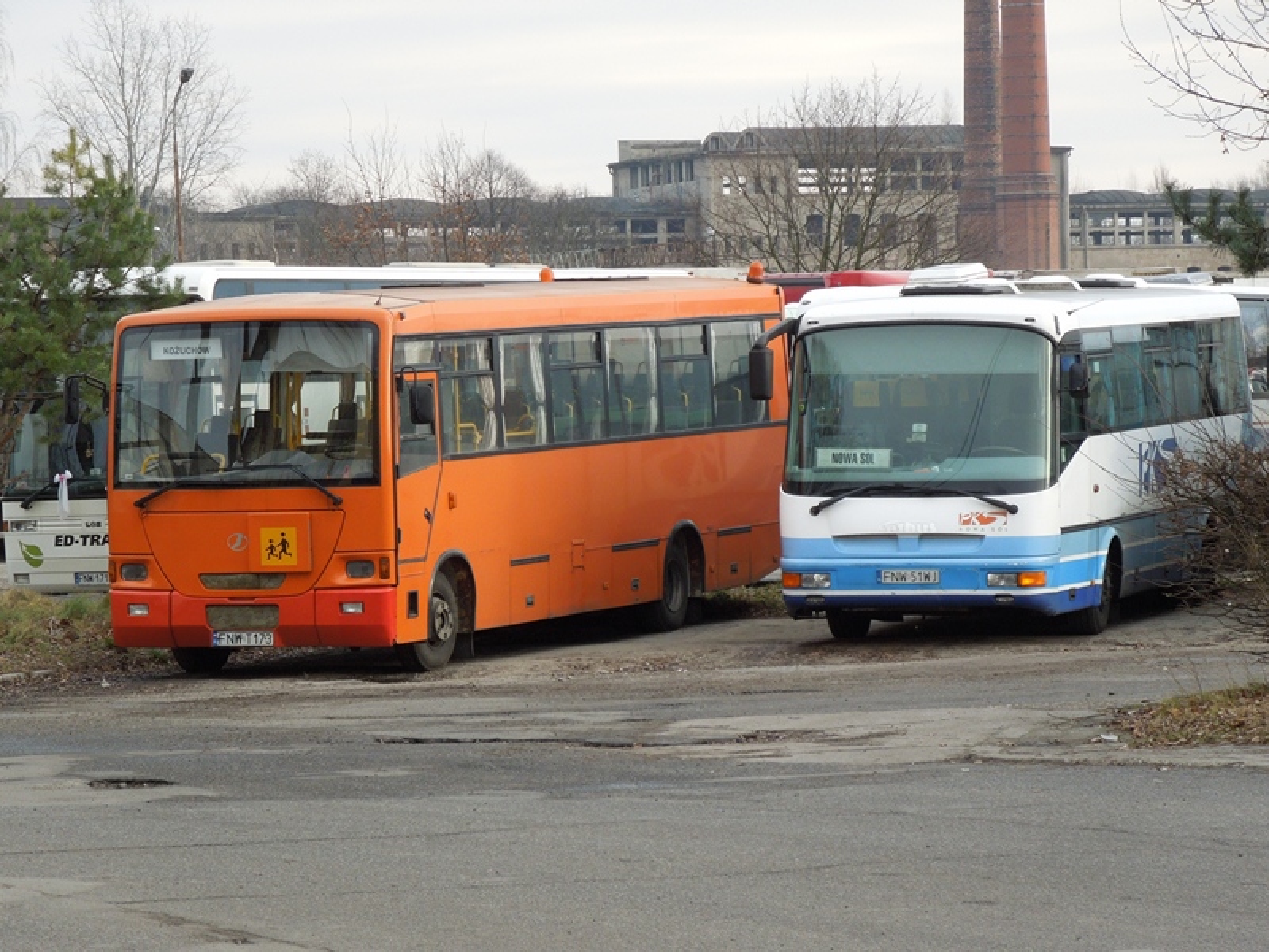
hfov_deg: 10.4
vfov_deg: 7.8
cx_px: 634
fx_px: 7002
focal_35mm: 191
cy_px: 476
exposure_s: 1/200
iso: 280
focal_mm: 34.4
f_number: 5
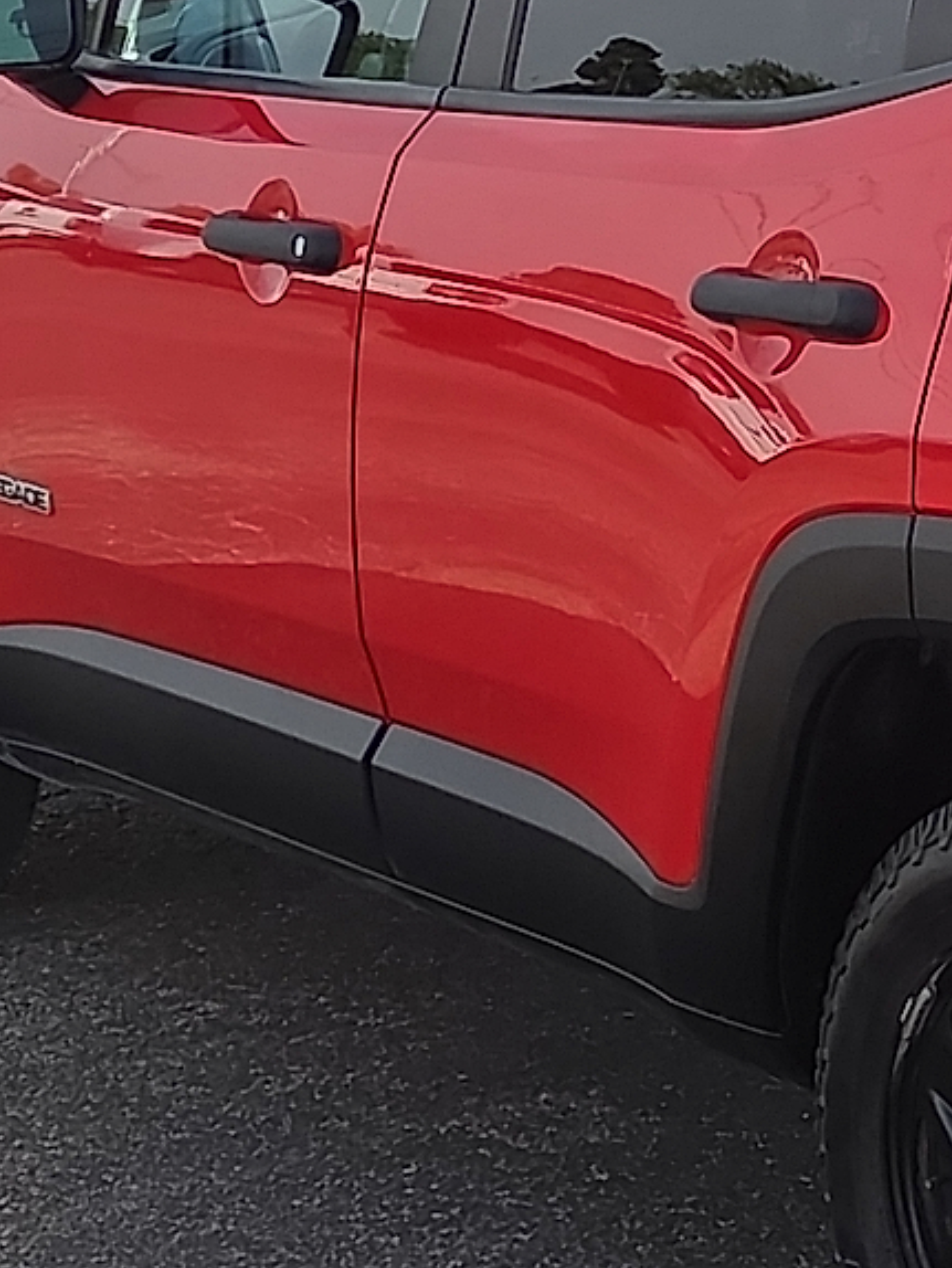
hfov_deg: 12.3
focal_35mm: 117
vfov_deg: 16.8
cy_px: 459
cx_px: 1210
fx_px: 4287
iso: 25
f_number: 1.8
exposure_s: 1/1429
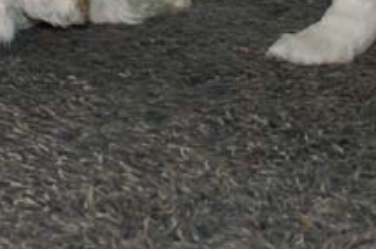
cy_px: -159
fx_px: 2930
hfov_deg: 7.3
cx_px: 207
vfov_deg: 4.8
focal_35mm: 281
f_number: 5.6
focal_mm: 50
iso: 400
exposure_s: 1/80
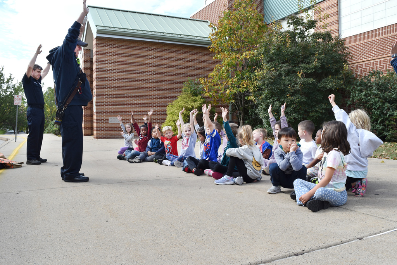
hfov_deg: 57.2
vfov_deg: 40.0
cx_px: 198
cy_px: 132
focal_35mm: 33
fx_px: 364
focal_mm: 22
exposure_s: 1/250
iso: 200
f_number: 8
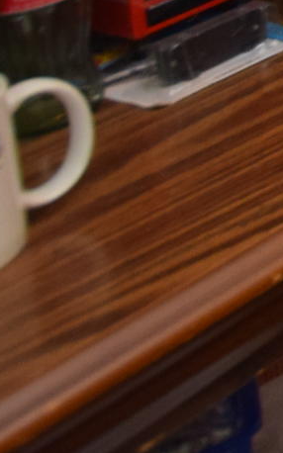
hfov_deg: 6.7
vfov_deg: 15.4
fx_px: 1235
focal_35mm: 100
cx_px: 1346
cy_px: -516
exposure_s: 1/100
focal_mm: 10
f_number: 5
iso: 800
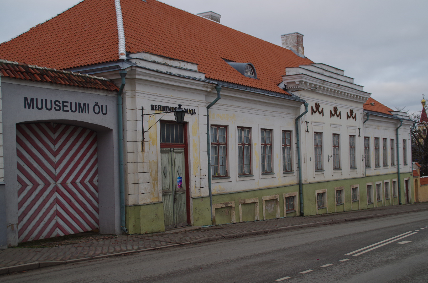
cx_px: 214
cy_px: 142
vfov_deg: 27.4
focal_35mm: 49
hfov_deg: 40.4
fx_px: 581
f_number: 6.3
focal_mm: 33
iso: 320
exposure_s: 1/60
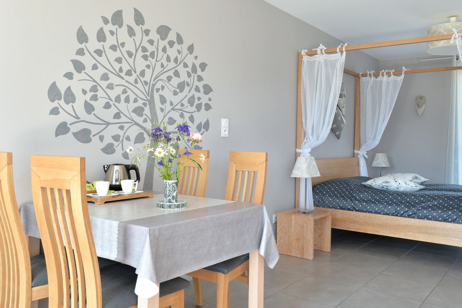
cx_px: 268
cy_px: 141
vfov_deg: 39.9
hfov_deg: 56.9
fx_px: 423
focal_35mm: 33
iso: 250
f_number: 8
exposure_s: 1/15
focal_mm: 24
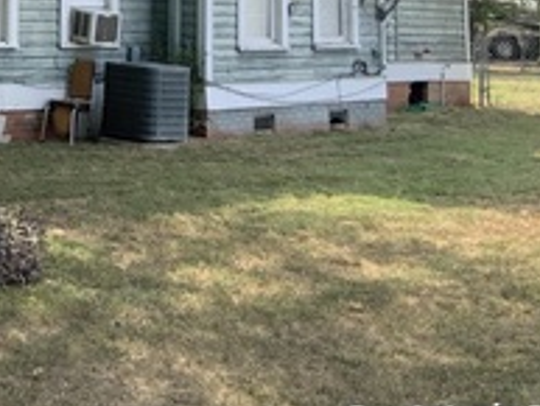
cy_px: -241
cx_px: -92
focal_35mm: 96
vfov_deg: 14.2
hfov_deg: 19.4
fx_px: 1499
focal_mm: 3
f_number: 1.8
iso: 16
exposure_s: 1/491
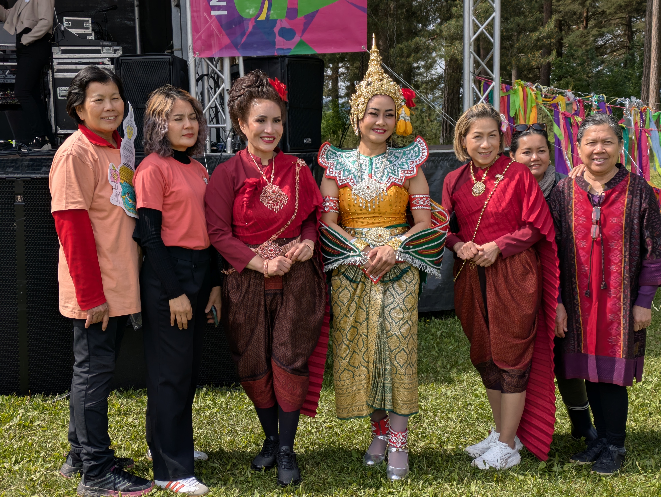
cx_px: 330
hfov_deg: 37.5
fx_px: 974
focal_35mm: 51
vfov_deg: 28.6
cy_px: 248
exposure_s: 1/1462
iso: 40
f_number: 1.89
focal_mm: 5.43
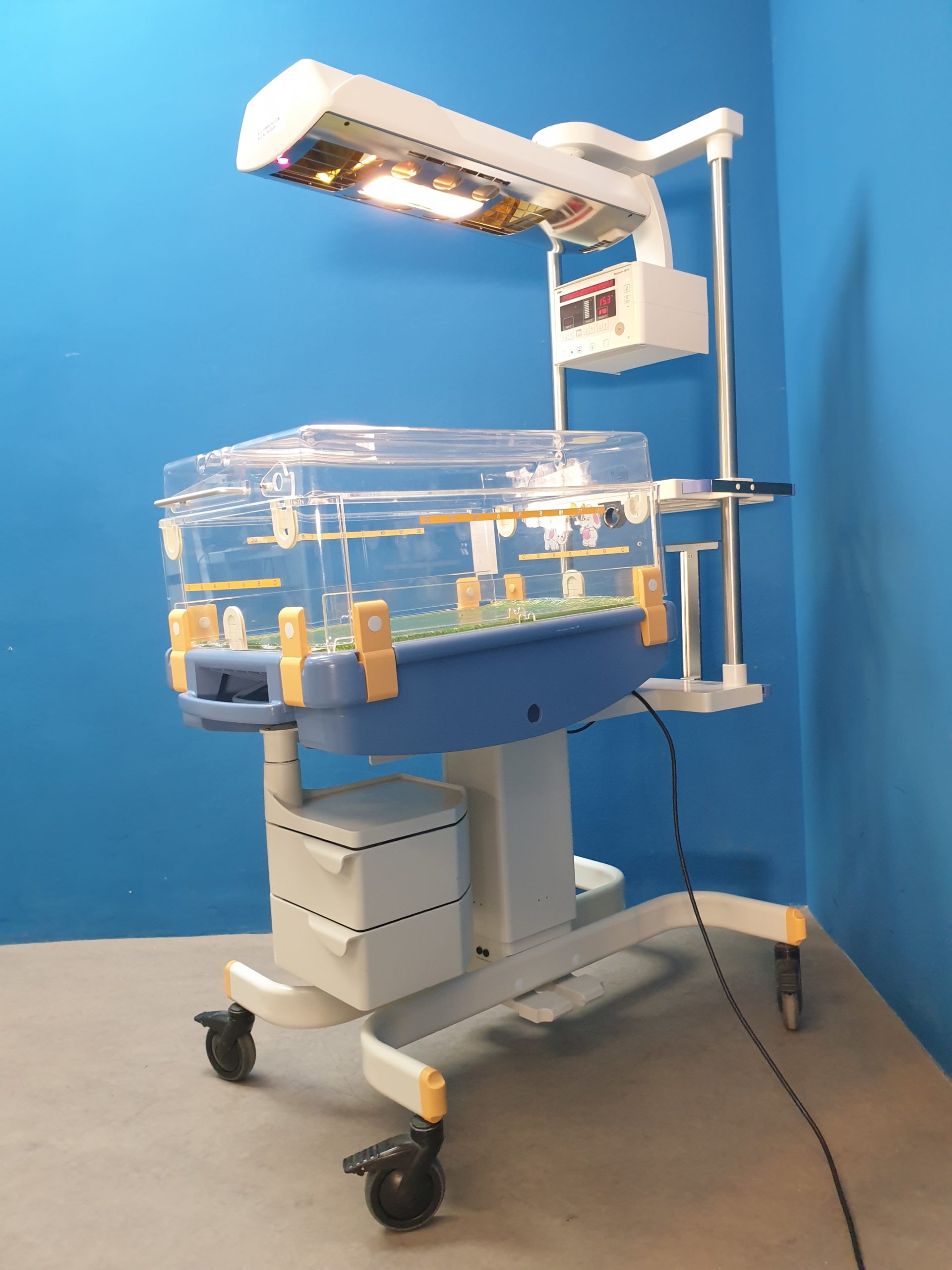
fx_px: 953
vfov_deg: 67.3
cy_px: 635
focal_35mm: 26
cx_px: 476
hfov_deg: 53.1
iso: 320
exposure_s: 1/50
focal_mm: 4.3
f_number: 2.4
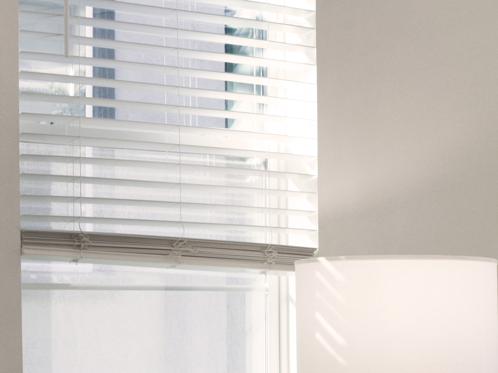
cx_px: 397
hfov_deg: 13.7
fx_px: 2057
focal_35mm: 143
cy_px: 530
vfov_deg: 10.1
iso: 400
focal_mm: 50
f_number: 8
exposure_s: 1/80
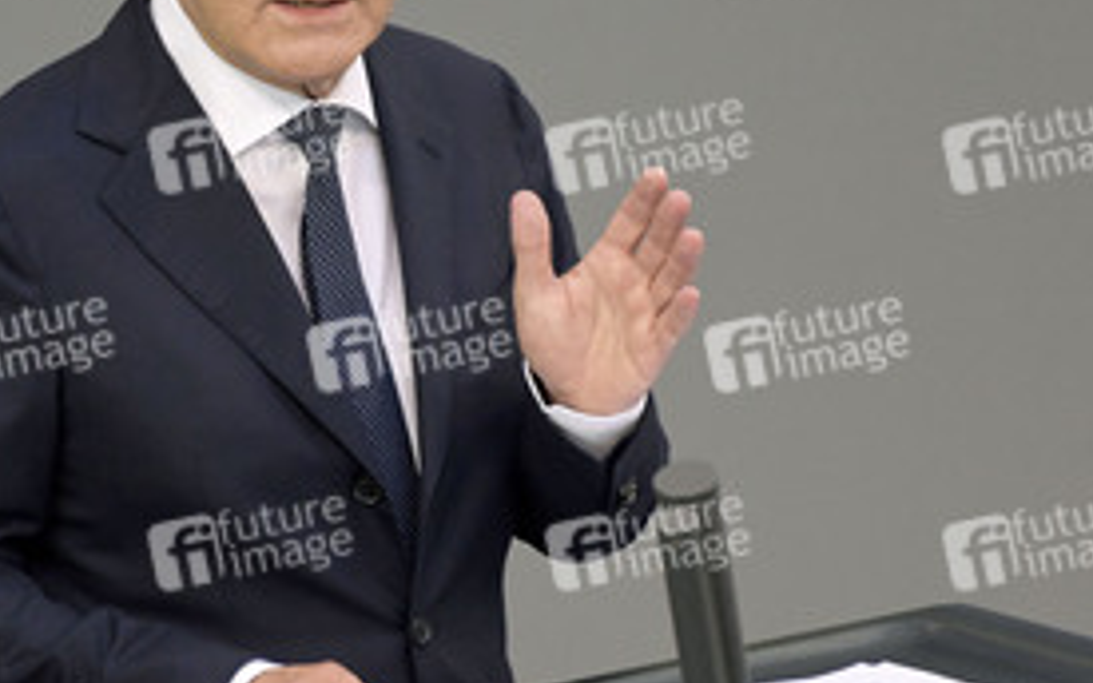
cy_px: 246
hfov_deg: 2.5
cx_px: 304
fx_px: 24908
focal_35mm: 836
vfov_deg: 1.6
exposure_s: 1/500
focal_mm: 500
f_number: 5.6
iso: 8000
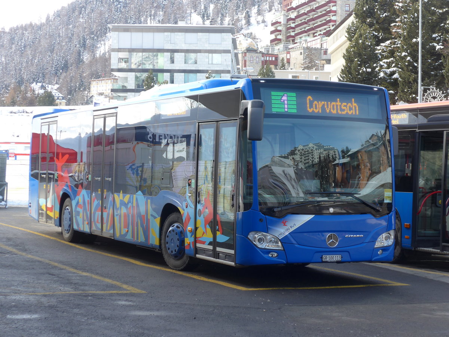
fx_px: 960
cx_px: 224
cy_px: 168
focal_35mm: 74
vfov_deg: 19.9
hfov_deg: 26.3
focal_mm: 15
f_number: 4.2
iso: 80
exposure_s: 1/160
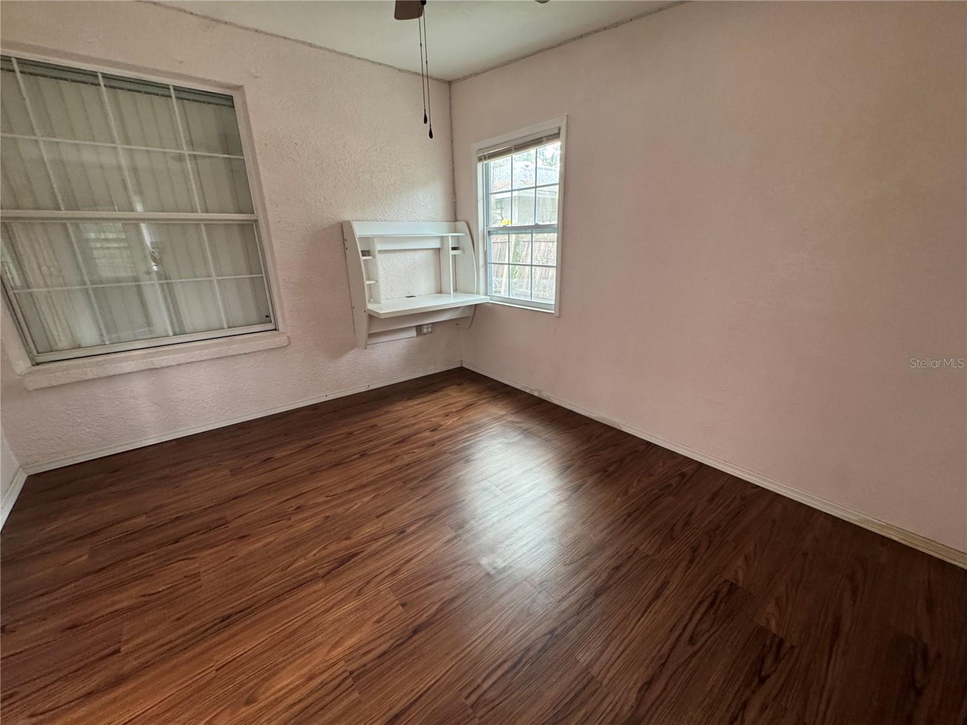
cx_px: 484
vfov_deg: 85.7
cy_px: 362
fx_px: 391
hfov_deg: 102.1
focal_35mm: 14
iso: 320
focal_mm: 2.22
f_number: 2.2
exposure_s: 1/60
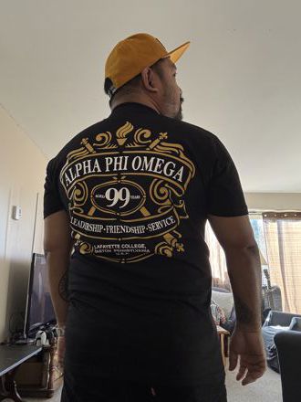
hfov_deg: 46.8
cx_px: 150
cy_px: 201
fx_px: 348
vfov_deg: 60.0
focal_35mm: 30
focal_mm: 2.69
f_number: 1.9
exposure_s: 1/60
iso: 125
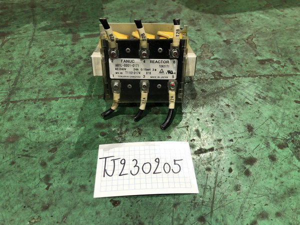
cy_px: 112
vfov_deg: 49.7
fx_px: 243
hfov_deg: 63.4
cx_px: 150
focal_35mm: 28
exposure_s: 1/15
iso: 50
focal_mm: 4
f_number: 1.8
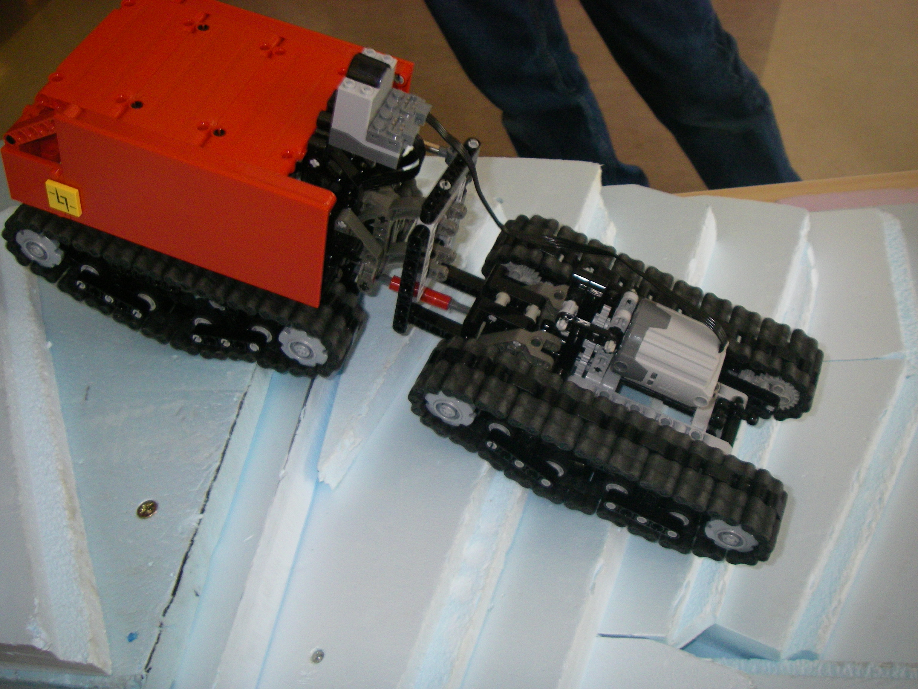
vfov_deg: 37.7
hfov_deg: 49.0
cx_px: 459
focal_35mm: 38
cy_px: 344
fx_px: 1008
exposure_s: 1/50
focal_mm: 6.3
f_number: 3.3
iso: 250
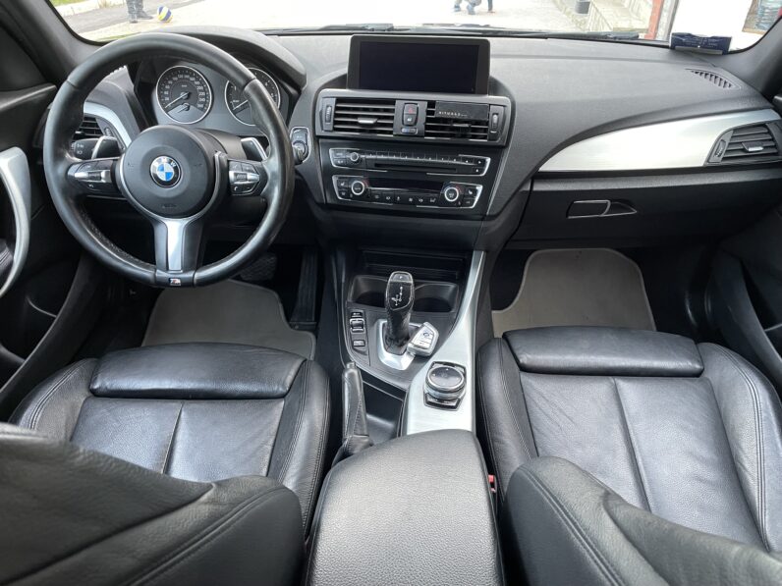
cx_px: 391
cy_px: 293
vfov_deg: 53.1
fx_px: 587
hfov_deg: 67.3
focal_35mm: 26
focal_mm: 4.2
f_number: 1.6
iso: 250
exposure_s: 1/60
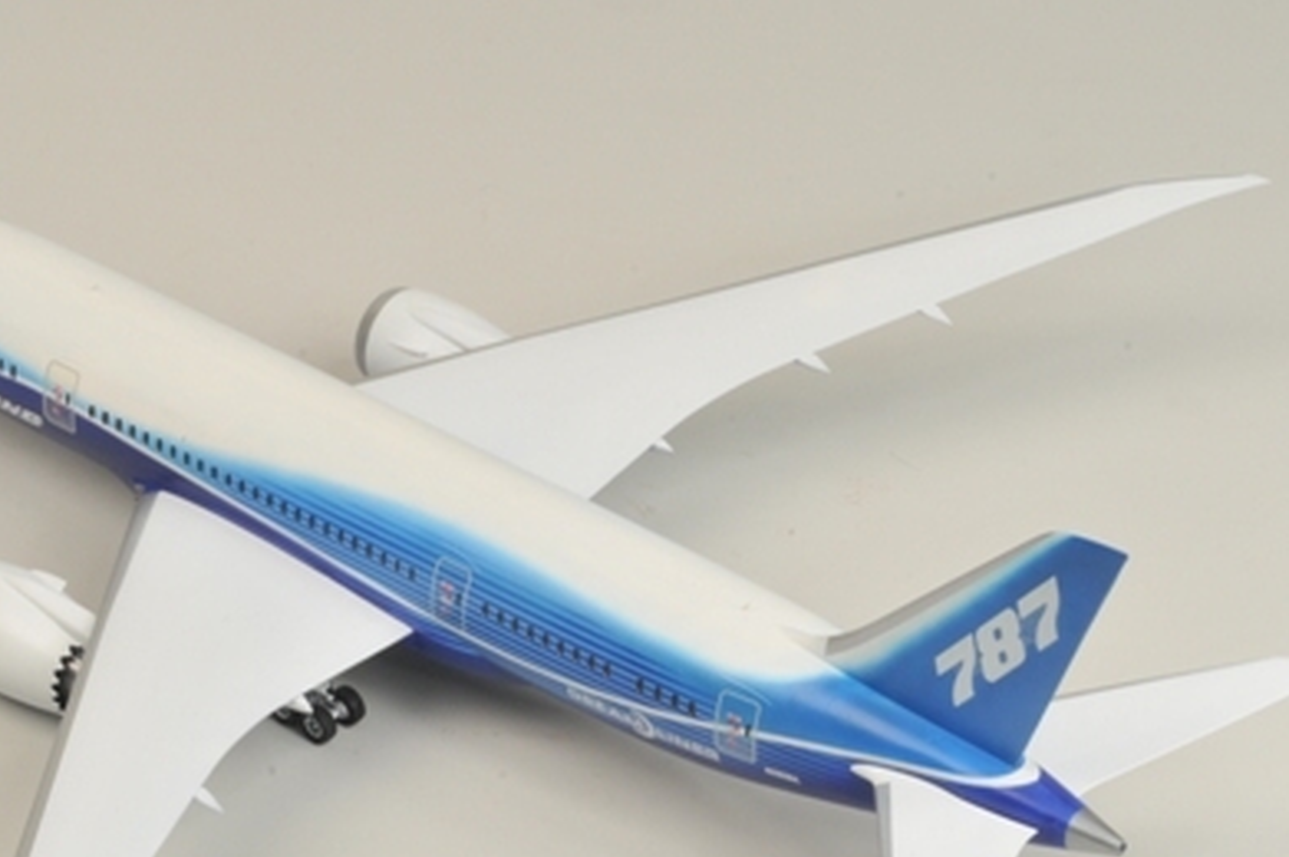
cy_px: 575
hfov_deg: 14.9
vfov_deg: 9.9
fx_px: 4937
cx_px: 524
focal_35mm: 138
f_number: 36
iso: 400
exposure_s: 1/125
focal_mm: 60
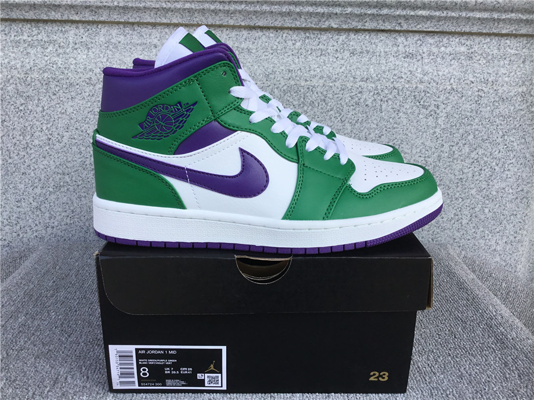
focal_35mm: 31
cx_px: 267
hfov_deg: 58.4
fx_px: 478
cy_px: 200
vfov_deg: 45.4
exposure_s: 1/438
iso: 25
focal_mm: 3.3
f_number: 2.4
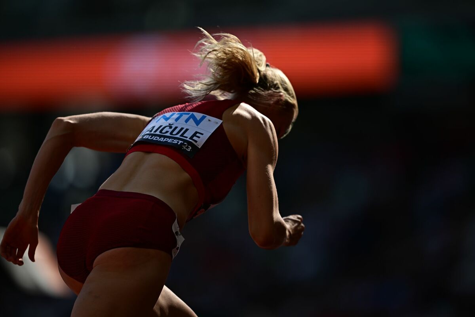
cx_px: 238
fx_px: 5277
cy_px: 158
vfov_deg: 3.4
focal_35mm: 400
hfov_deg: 5.2
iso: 100
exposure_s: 1/2500
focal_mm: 400
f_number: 2.8
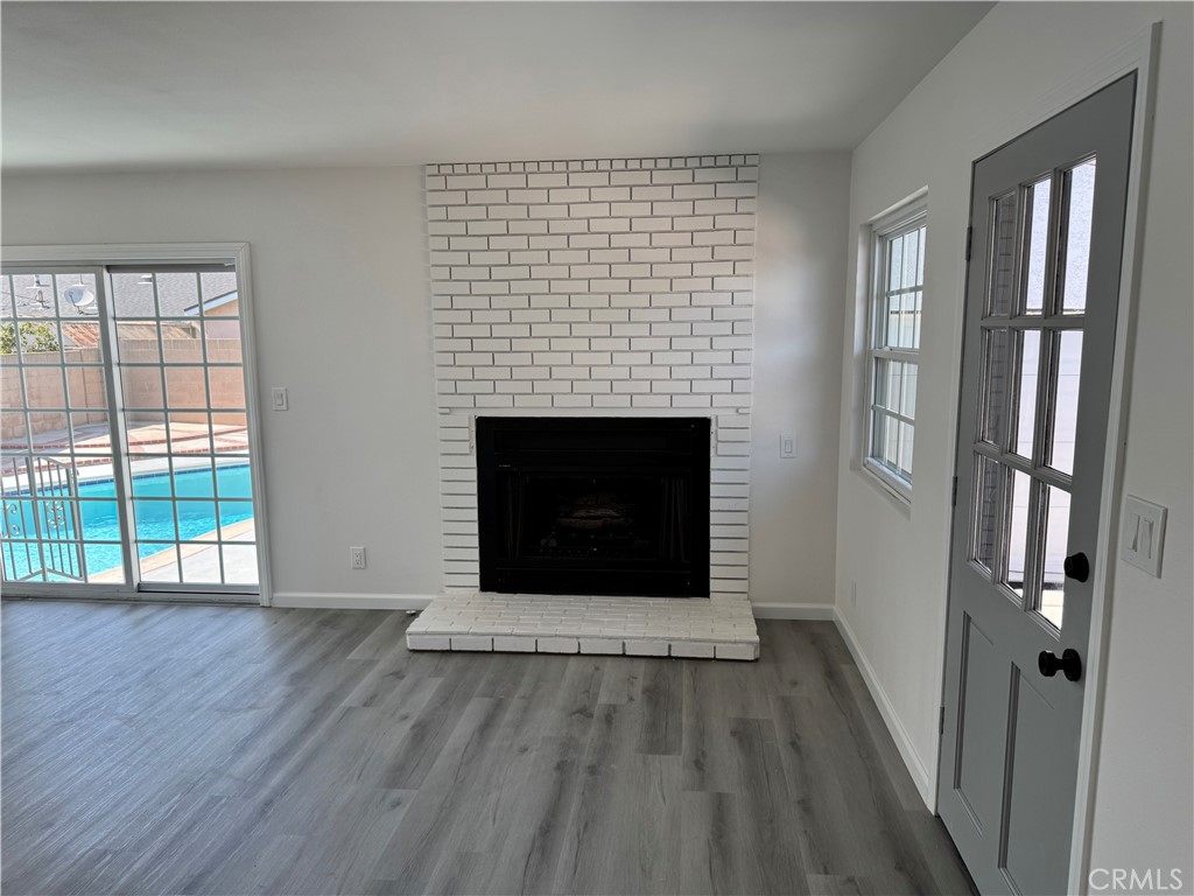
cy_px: 448
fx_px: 828
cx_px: 597
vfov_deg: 56.8
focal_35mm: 24
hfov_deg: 71.6
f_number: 1.78
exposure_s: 1/288
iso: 80
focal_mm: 6.76
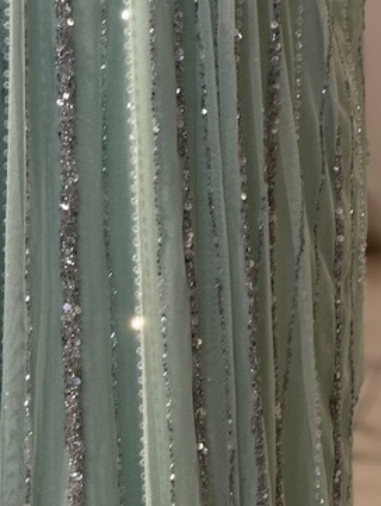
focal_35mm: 272
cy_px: -109
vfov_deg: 7.2
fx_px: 3987
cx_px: 151
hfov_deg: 5.5
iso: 40
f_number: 2.8
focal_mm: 9
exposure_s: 1/100
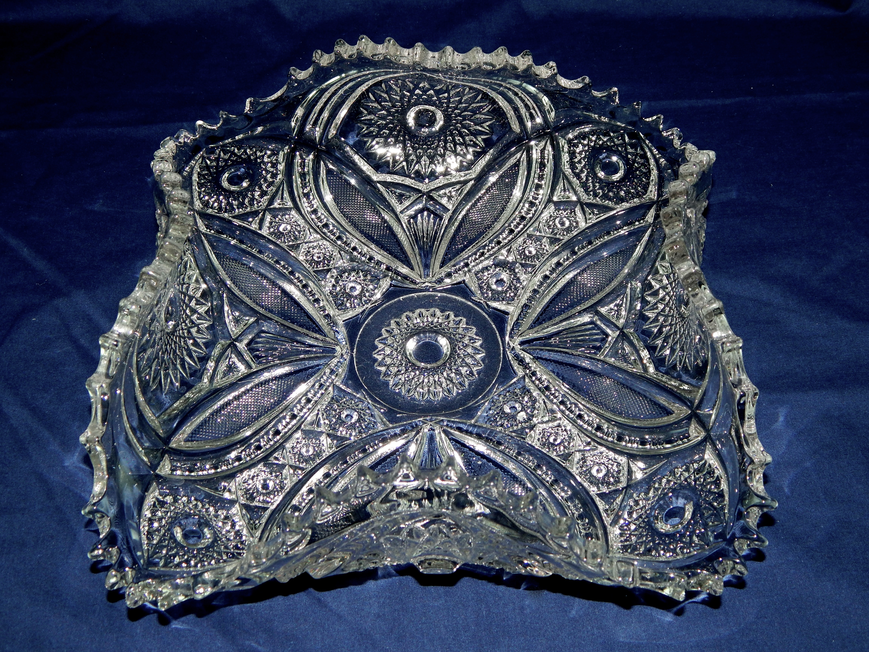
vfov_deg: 37.7
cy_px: 326
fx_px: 954
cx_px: 434
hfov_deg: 49.0
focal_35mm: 38
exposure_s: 1/30
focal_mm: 6.8
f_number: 3.4
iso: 200
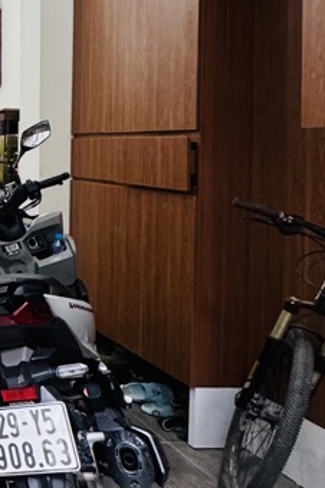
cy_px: 153
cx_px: -197
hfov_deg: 22.9
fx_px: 596
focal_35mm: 44
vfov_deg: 43.7
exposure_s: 1/100
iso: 250
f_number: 2.2
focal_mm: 2.22
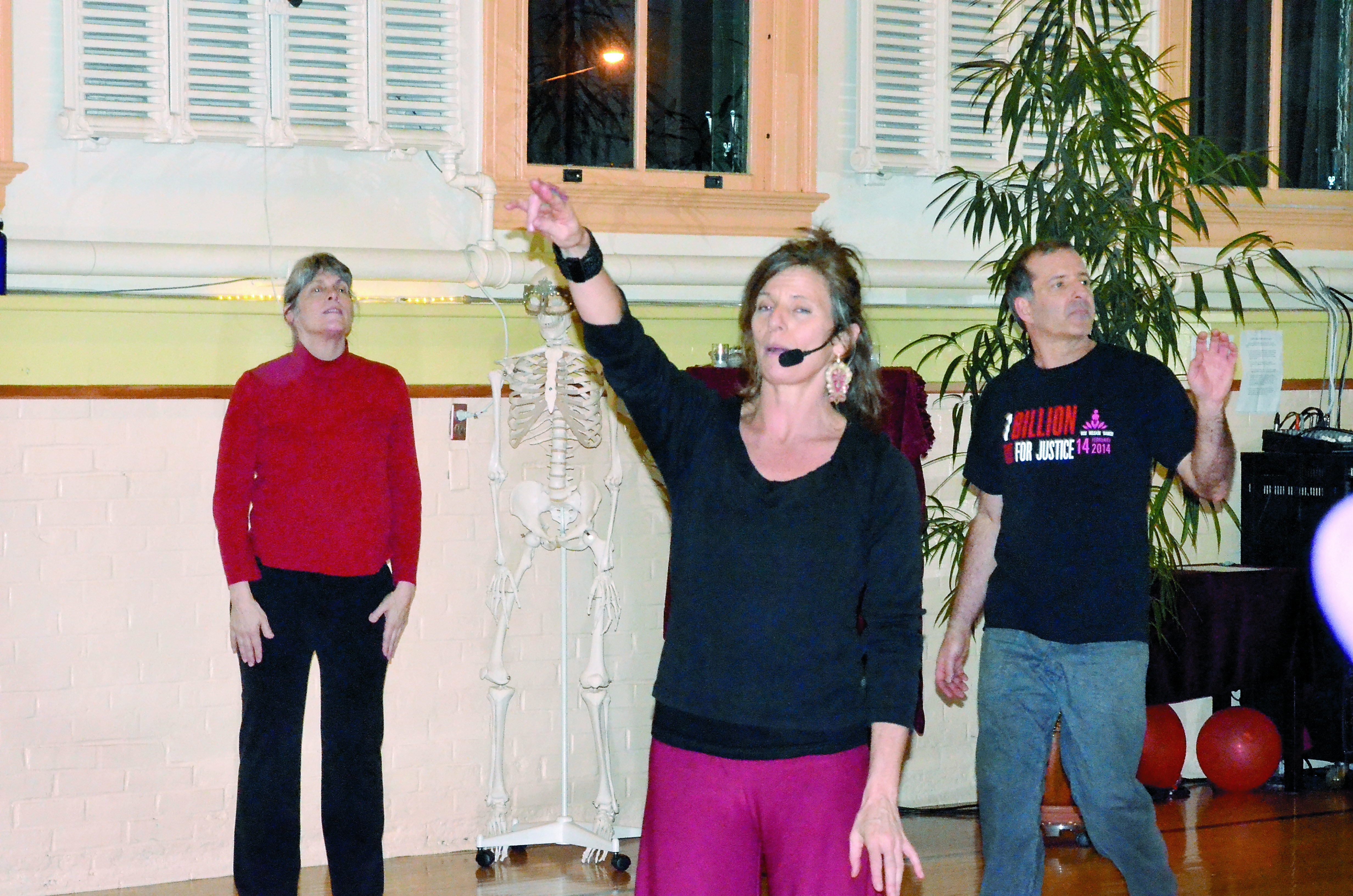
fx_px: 3938
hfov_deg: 19.5
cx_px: 676
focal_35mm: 105
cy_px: 448
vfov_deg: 13.0
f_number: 16
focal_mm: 70
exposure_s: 1/60
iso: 6400
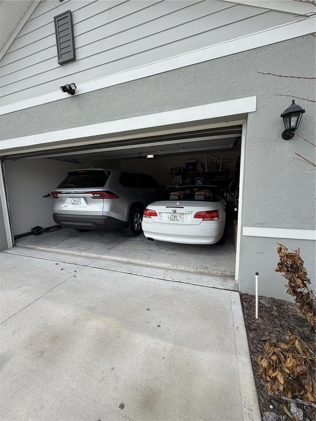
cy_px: 210
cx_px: 158
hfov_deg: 85.7
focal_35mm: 14
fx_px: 170
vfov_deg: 102.1
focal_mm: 2.22
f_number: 2.2
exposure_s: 1/770
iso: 32
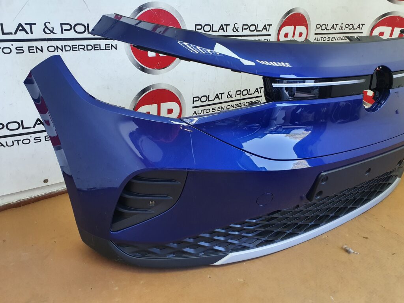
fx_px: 303
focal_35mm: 26
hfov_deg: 67.3
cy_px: 152
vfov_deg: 53.1
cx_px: 202
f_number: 2.4
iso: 250
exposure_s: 1/100
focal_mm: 4.32
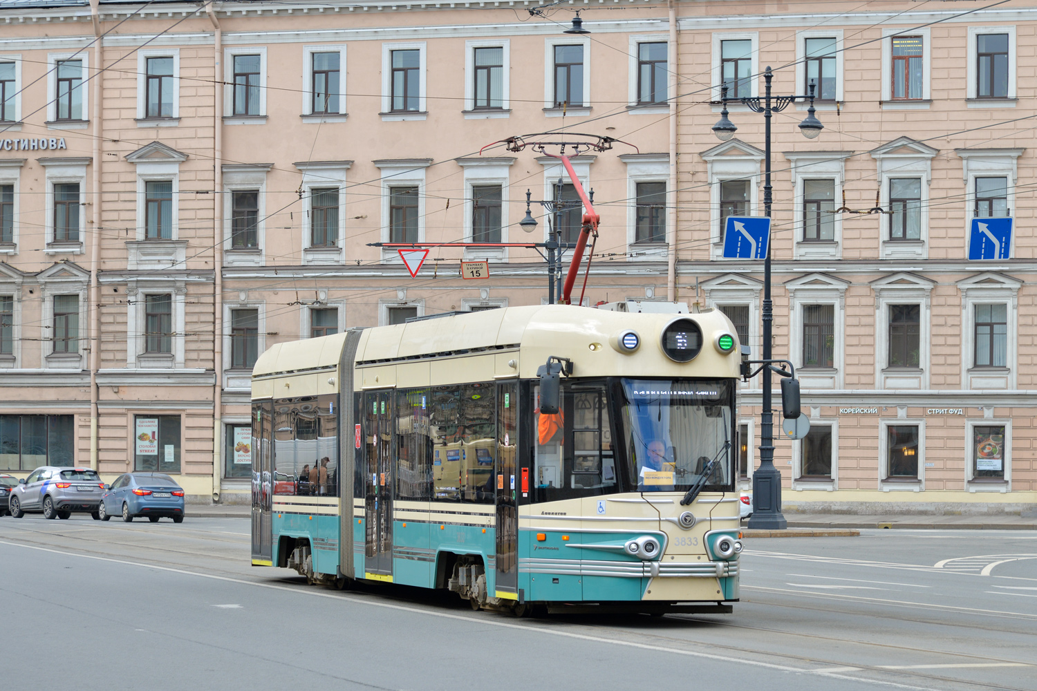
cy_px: 346
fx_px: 3024
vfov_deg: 13.0
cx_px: 518
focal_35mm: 105
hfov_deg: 19.5
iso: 200
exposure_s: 1/320
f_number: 7.1
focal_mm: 105
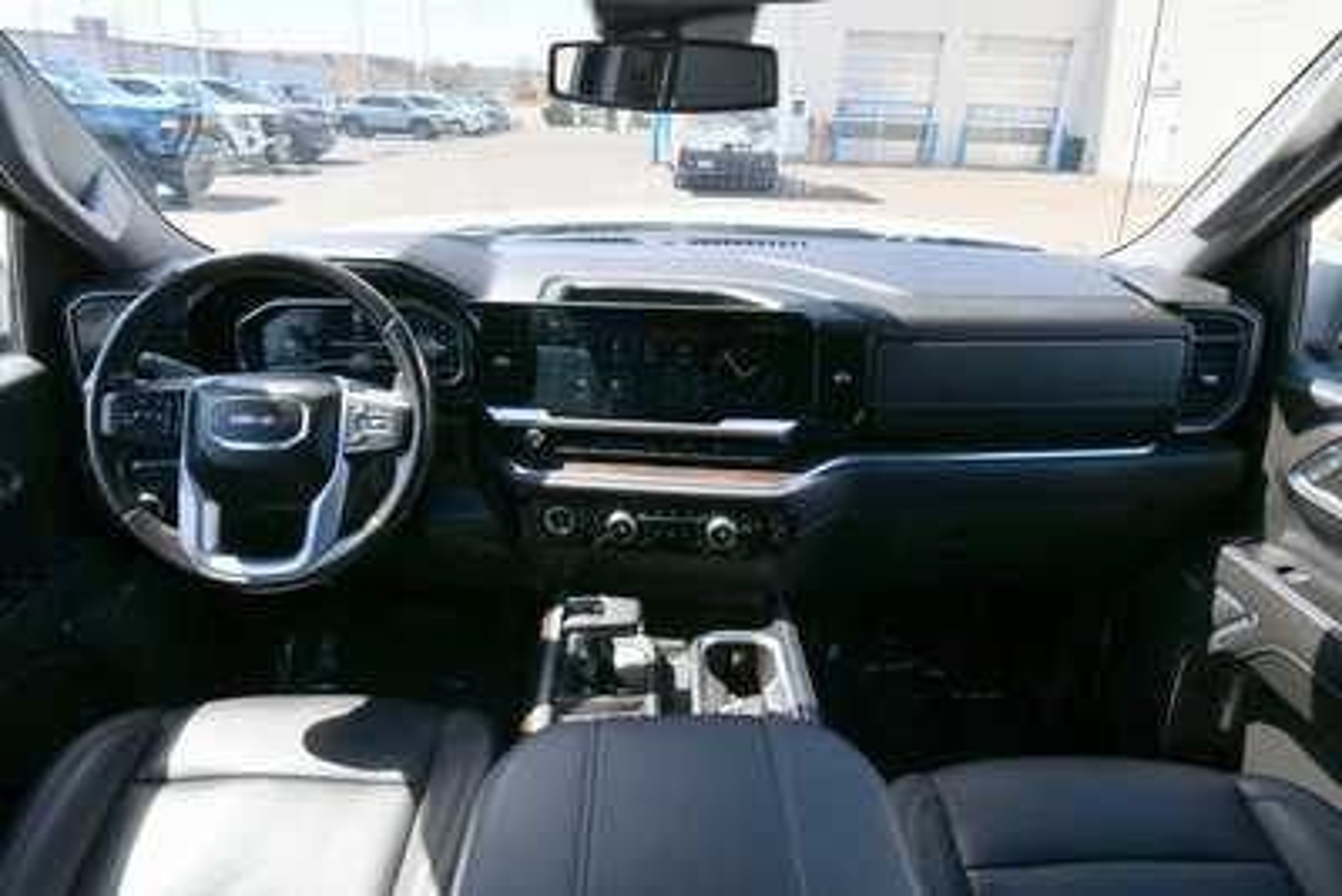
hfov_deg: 81.2
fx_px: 783
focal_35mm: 21
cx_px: 671
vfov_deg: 59.5
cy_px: 448
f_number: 7.1
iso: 200
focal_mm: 14
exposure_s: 1/250
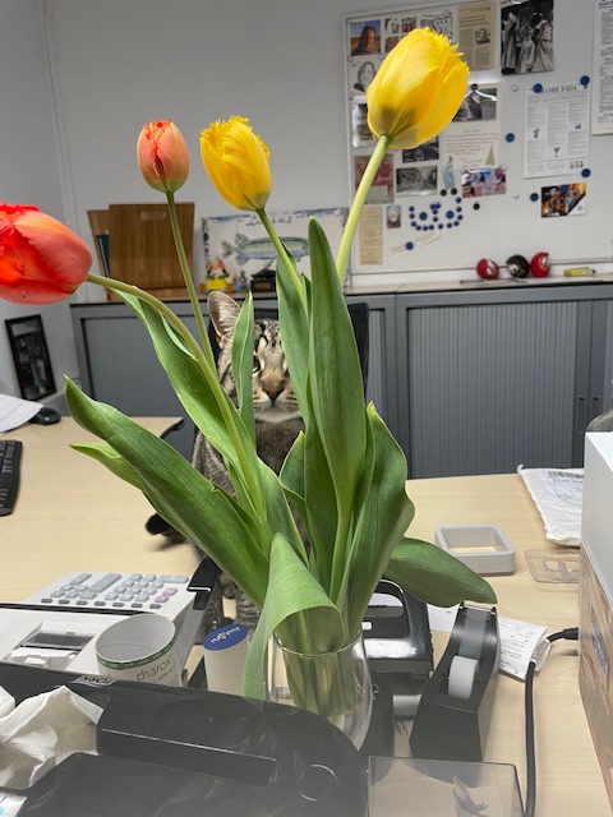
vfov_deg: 67.3
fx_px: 614
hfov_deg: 53.1
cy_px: 408
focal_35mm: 26
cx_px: 306
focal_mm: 4.2
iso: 80
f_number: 1.6
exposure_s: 1/50
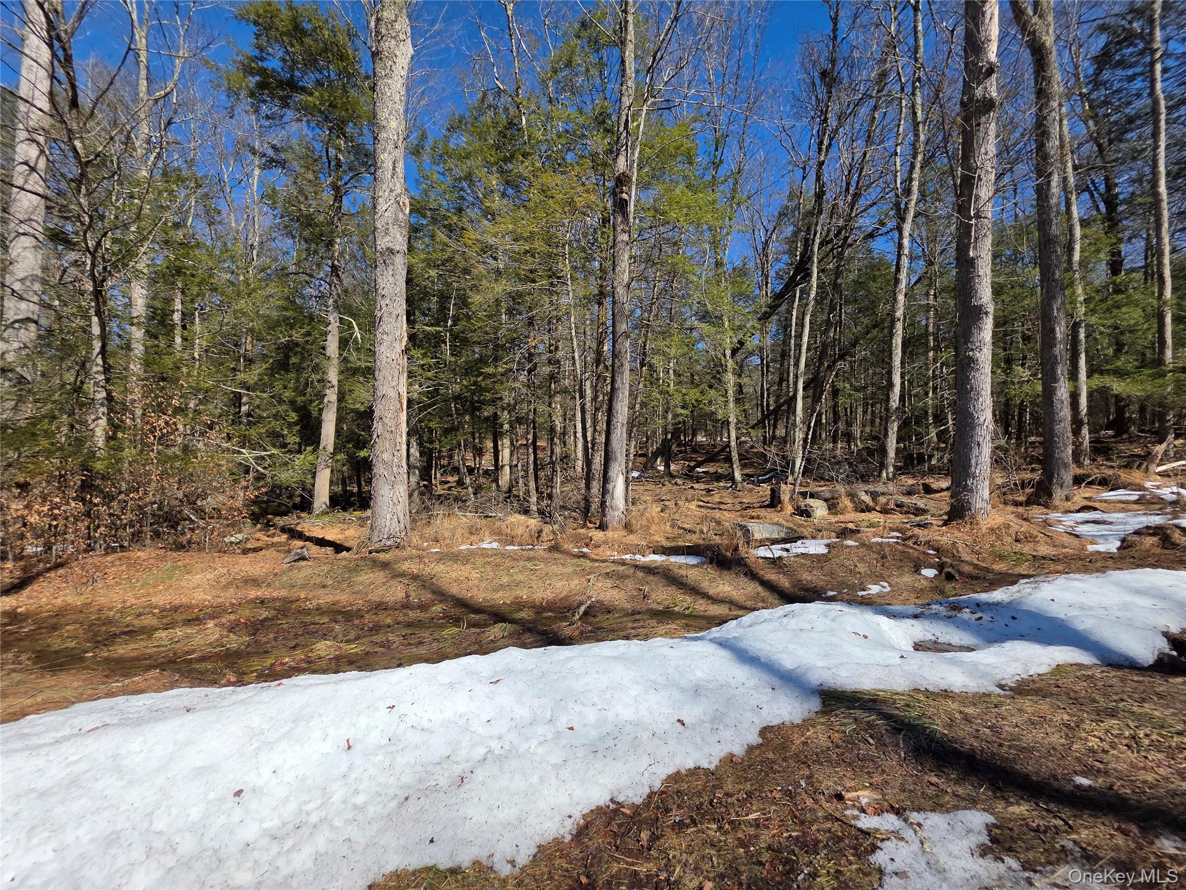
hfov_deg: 106.2
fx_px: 445
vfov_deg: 89.9
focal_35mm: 13
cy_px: 445
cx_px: 593
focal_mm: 2.2
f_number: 1.9
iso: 40
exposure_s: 1/2621
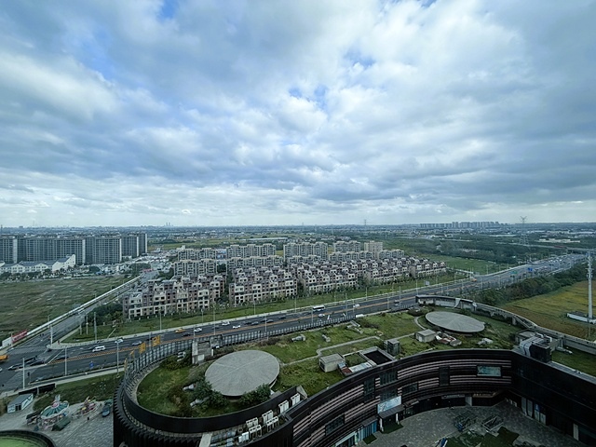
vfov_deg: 85.7
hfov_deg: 102.1
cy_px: 224
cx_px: 298
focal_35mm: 14
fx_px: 241
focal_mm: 2.22
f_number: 2.2
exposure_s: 1/280
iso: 50
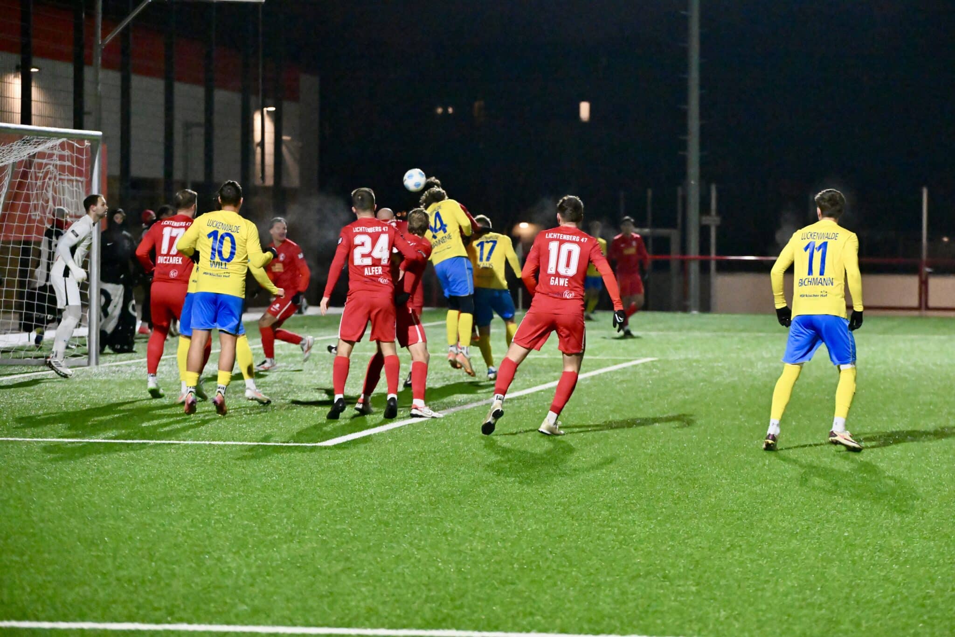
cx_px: 478
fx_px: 2971
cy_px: 318
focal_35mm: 112
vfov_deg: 12.2
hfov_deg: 18.3
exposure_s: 1/1250
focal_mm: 112
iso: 10000
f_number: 3.2
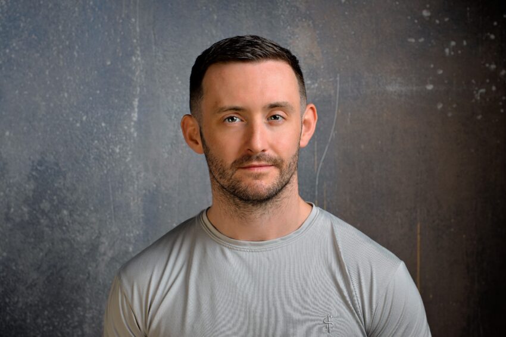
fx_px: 984
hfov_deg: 28.8
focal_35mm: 70
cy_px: 168
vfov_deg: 19.5
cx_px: 253
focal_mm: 70
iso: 100
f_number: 7.1
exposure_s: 1/100
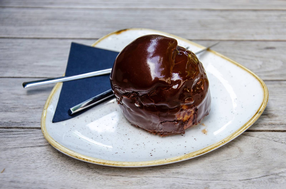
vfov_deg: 20.1
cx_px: 143
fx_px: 535
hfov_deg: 29.9
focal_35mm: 68
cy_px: 94
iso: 100
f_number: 5
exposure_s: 1/160
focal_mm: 45
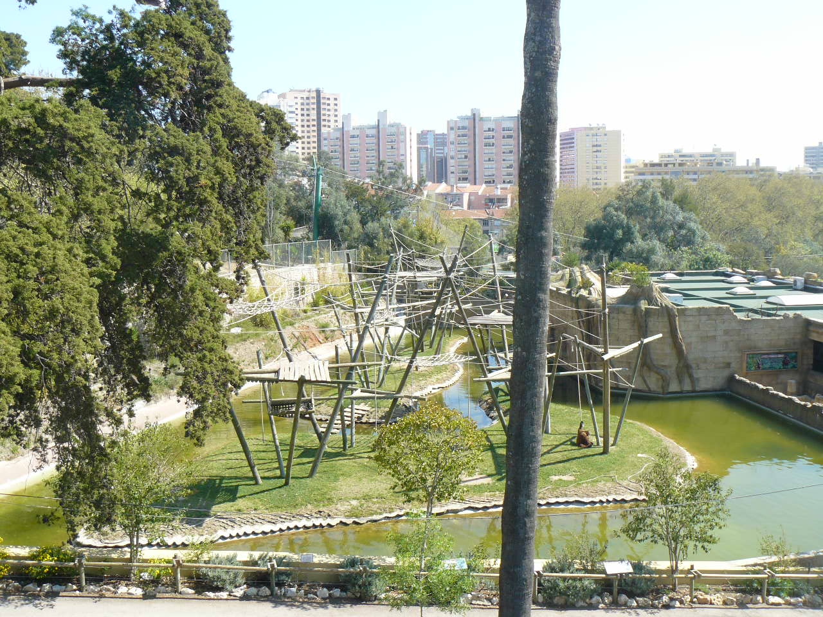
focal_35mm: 36
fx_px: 856
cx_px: 412
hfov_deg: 51.4
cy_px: 308
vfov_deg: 39.7
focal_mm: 6
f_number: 5
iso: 100
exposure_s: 1/200
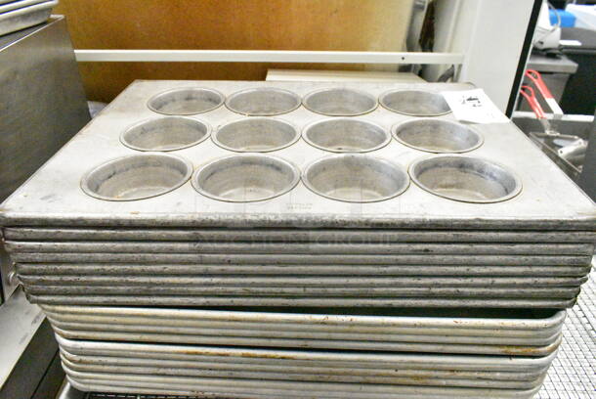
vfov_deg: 48.0
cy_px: 200
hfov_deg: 67.3
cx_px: 298
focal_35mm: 27
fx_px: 447
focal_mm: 18
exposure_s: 1/320
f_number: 9
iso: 25600
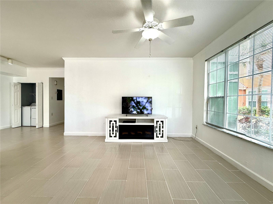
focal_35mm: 14
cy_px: 102
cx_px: 136
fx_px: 110
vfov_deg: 85.7
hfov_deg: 102.1
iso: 64
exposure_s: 1/120
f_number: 2.2
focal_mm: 2.22
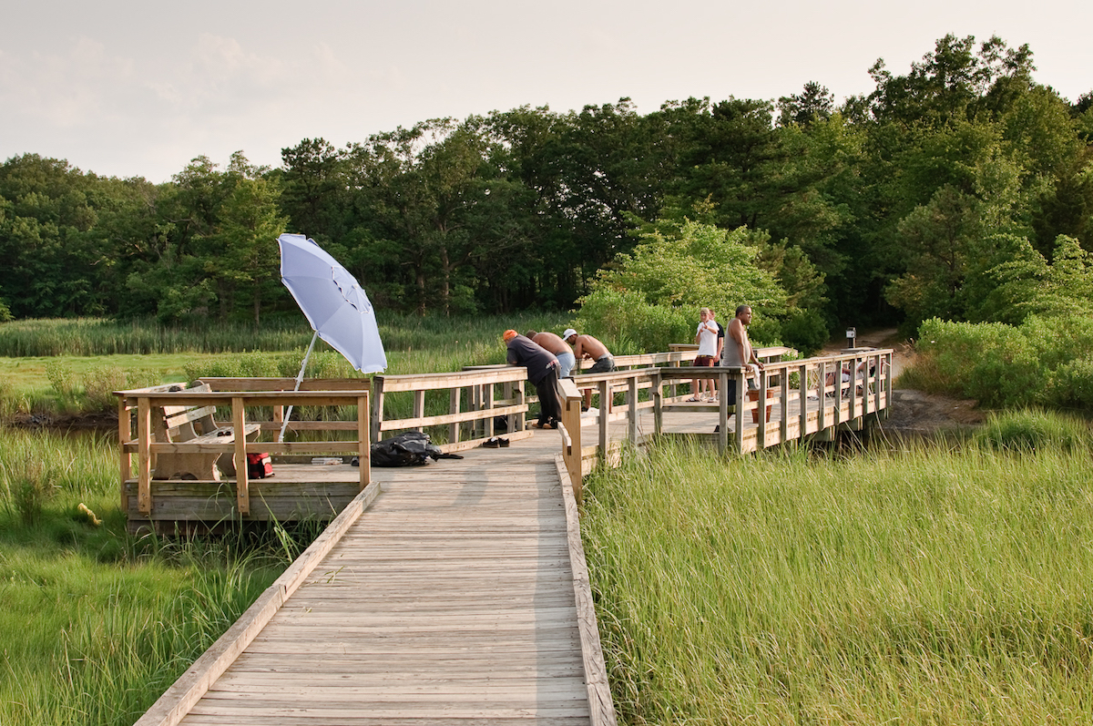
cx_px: 546
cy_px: 363
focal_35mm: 52
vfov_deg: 25.7
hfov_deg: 37.9
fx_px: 1592
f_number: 8
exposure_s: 1/320
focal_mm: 35
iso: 200
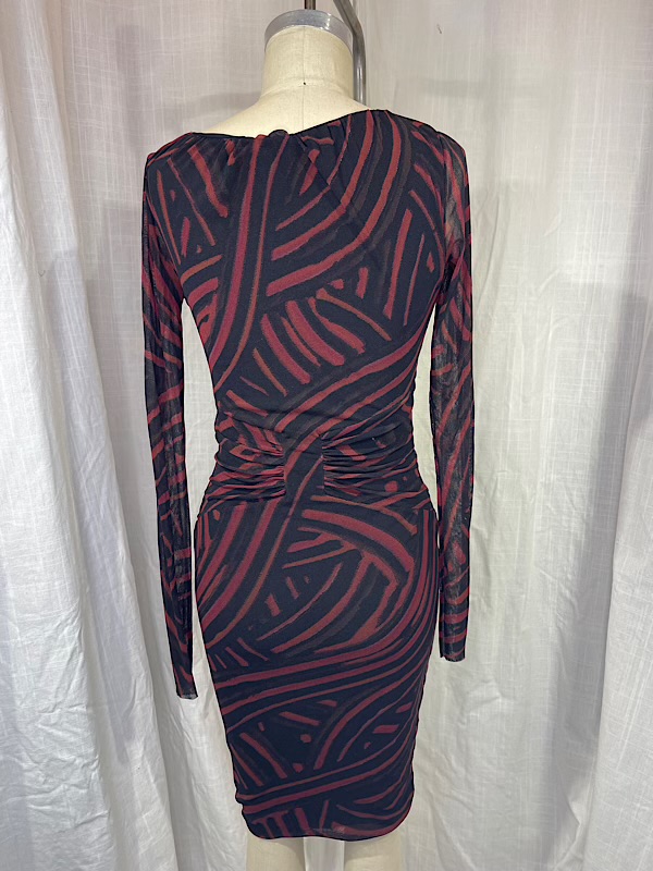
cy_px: 436
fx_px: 629
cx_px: 326
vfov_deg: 69.4
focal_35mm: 25
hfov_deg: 54.9
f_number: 1.6
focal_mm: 5.1
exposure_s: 1/120
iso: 50
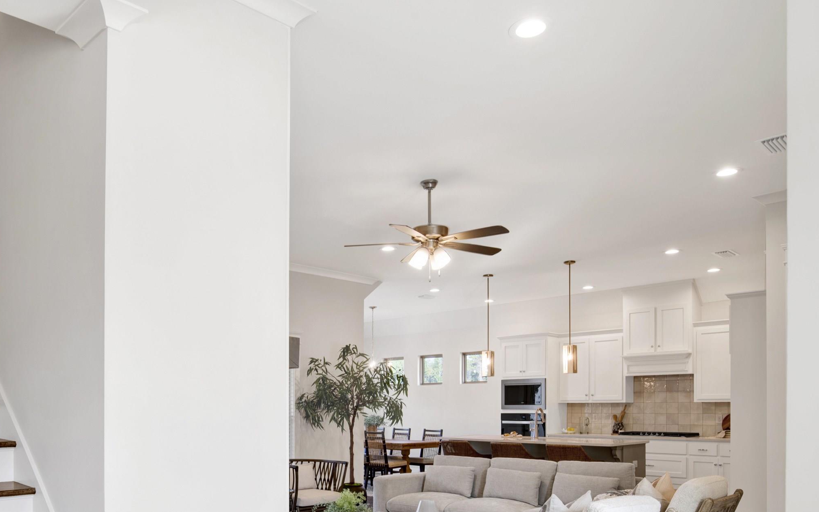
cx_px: 268
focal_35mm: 28
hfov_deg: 64.6
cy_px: 397
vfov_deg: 42.9
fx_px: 625
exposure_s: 1/8
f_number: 11
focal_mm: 18
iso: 200
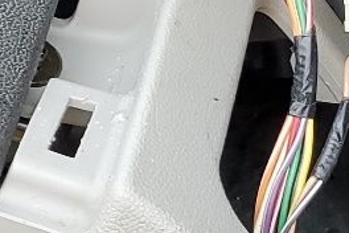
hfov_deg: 12.5
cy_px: -175
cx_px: 227
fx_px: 1590
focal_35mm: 164
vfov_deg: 8.1
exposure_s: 1/120
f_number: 1.5
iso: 72
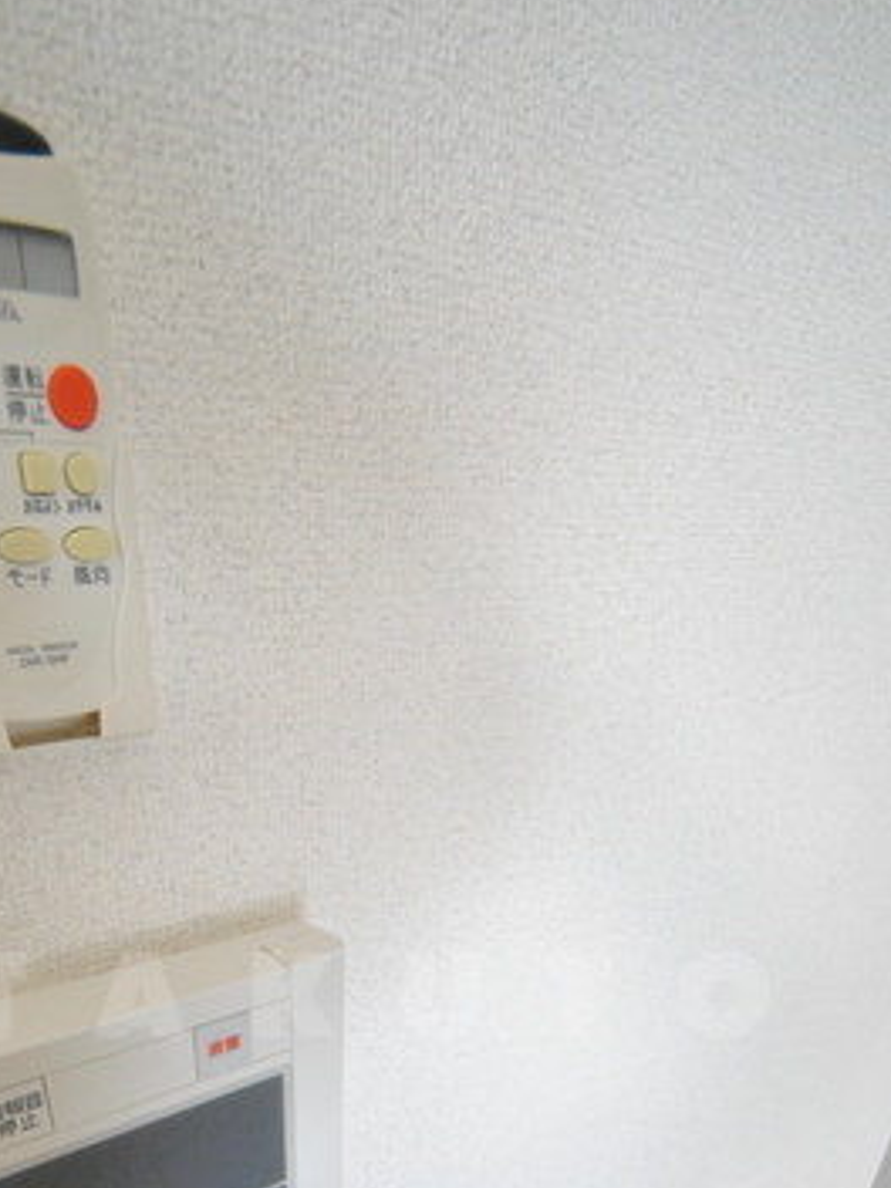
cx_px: 263
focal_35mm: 21
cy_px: 999
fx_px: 721
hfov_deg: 61.1
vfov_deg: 68.9
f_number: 5
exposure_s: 1/100
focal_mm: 8
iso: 1600
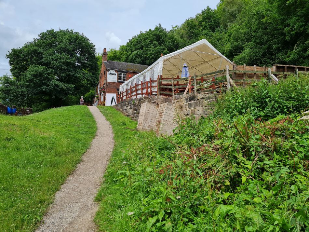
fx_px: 232
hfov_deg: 67.3
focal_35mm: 26
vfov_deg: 53.1
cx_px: 154
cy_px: 116
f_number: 1.8
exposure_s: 1/2464
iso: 50
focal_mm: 5.4
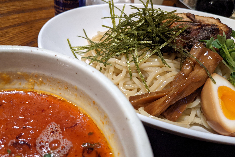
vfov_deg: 44.9
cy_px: 74
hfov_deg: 63.6
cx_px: 114
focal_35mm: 29
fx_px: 189
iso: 219
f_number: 1.73
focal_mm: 4.38
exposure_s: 1/25
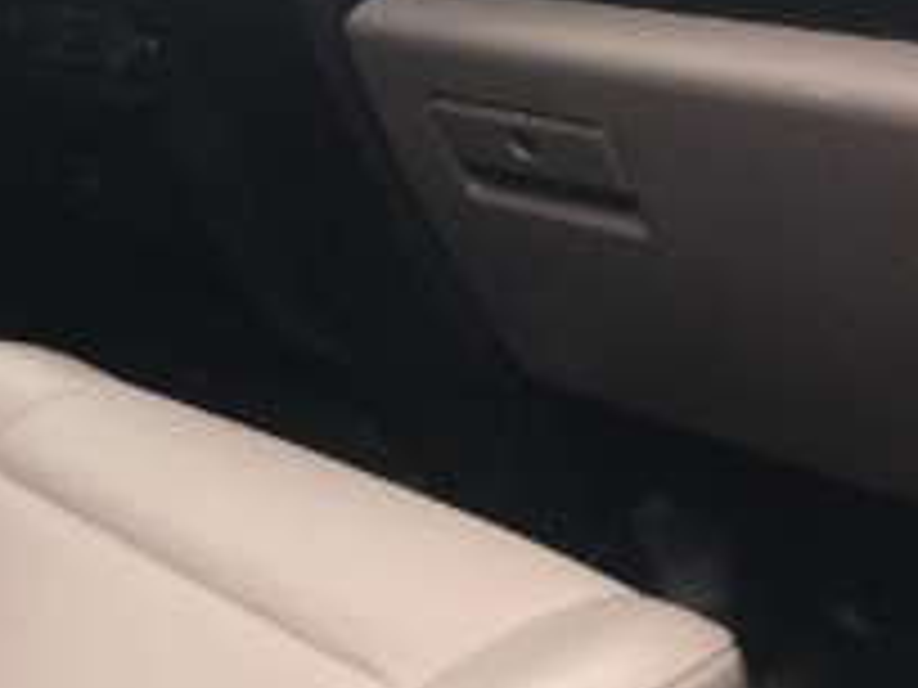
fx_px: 2334
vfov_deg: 16.4
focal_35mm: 88
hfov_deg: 19.7
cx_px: -405
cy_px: 4
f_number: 1.8
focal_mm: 3.99
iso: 25
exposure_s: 1/60
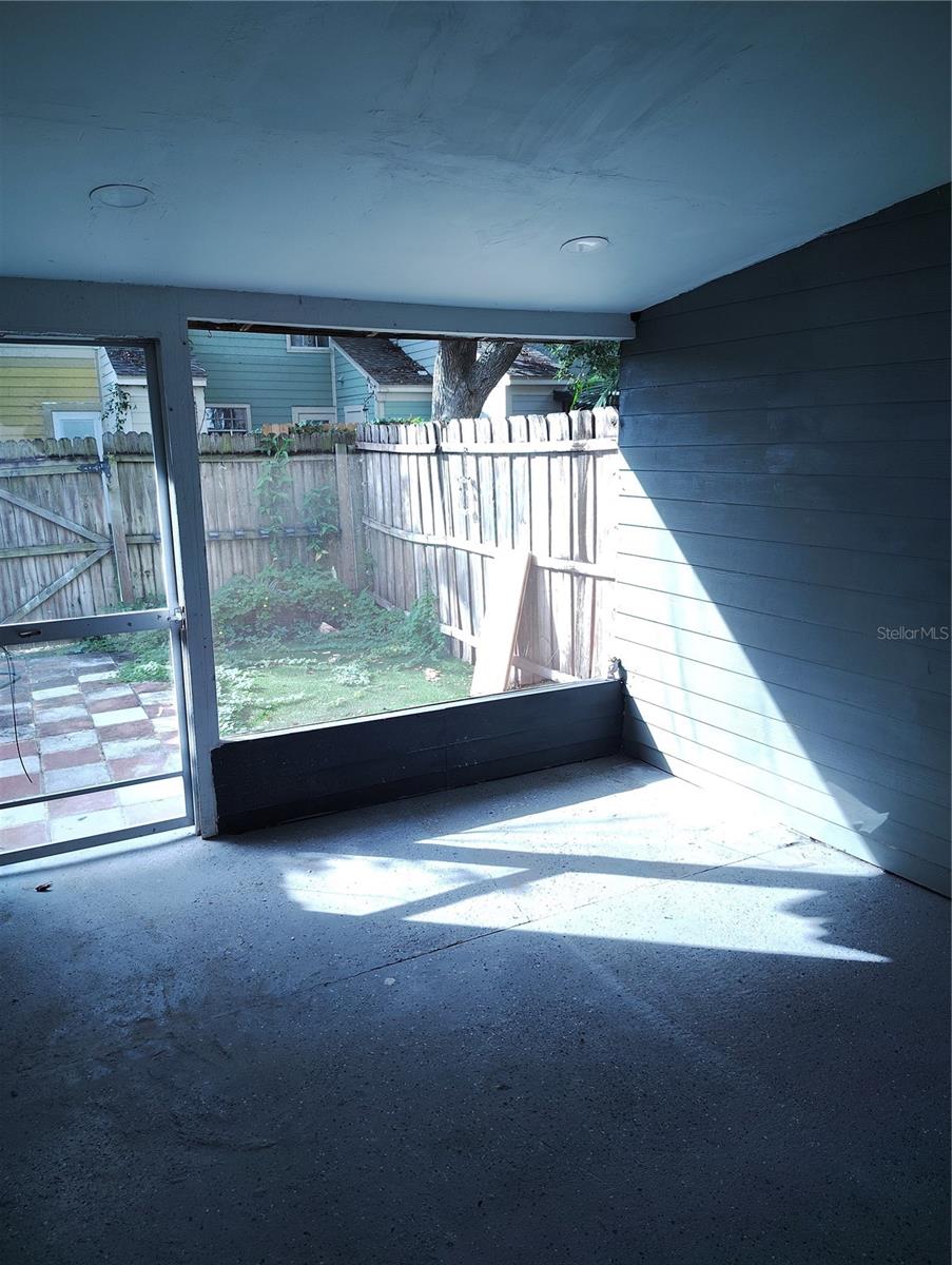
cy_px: 632
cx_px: 476
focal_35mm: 24
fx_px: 878
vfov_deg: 71.5
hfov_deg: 56.9
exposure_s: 1/200
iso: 139
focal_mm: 5.56
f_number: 1.8
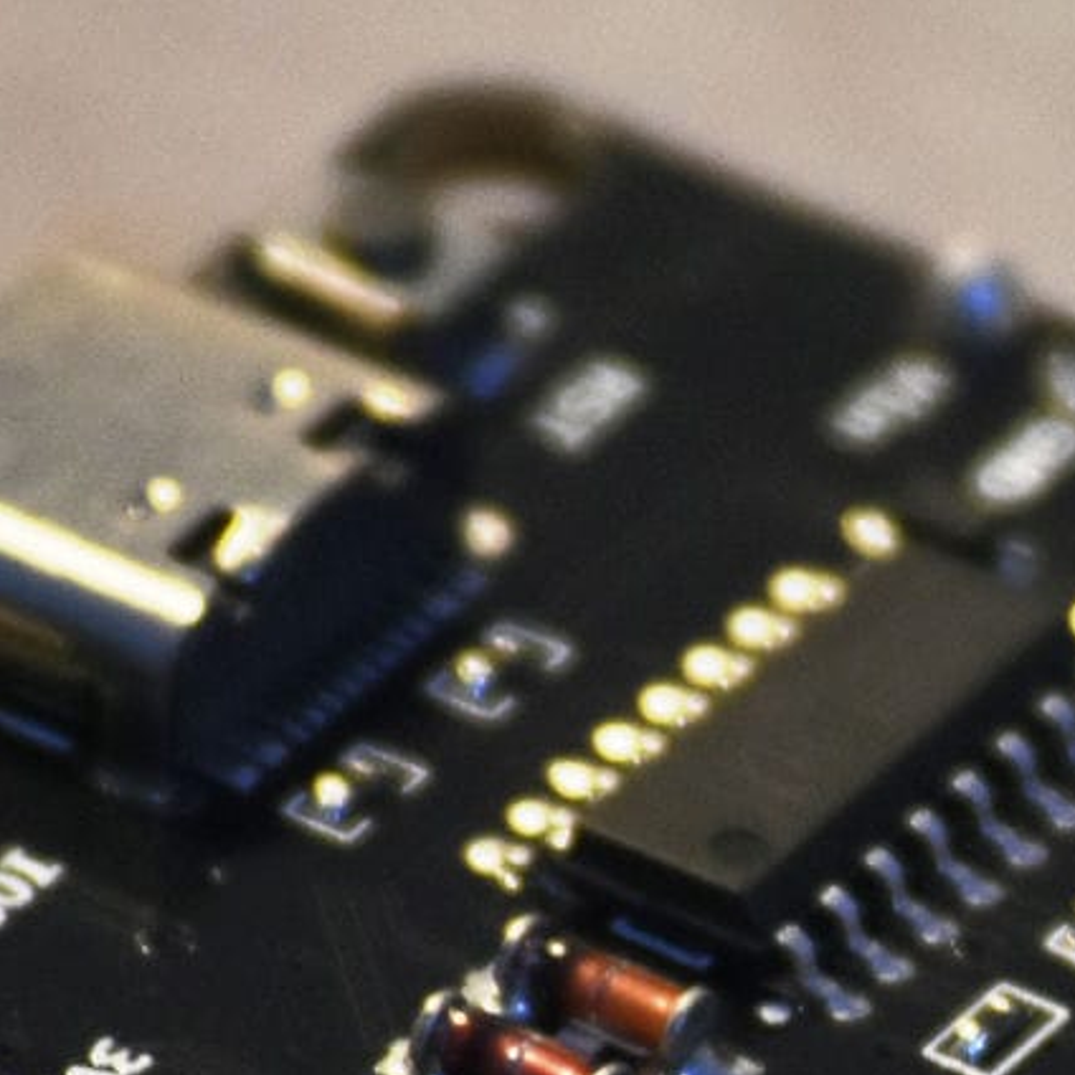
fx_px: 52772
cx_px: 1301
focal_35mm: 1502
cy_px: 1254
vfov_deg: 1.2
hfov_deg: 1.2
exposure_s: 1/80
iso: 800
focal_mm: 200
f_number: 5.6
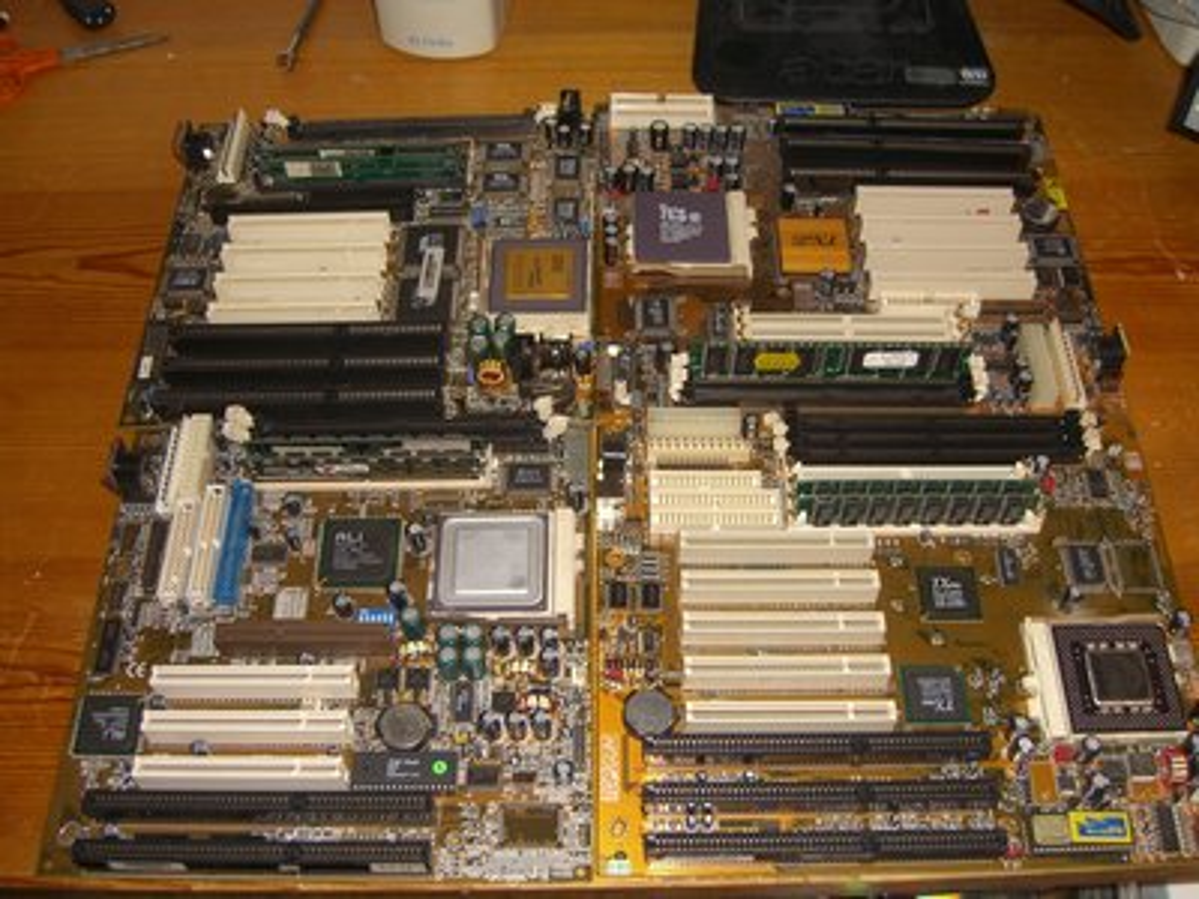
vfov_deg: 37.7
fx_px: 1316
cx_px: 600
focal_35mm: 38
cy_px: 450
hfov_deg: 49.0
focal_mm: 7.9
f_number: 2.8
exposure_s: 1/60
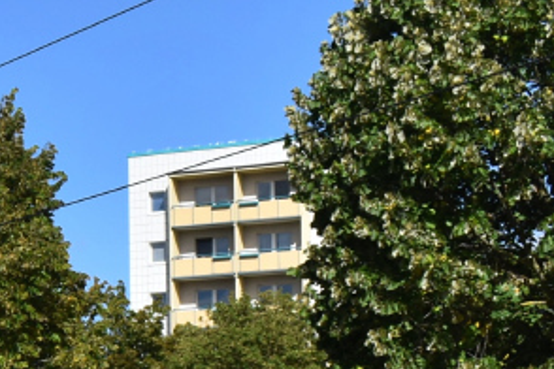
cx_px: -424
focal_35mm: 146
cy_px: 590
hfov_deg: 12.8
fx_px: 2247
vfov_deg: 9.1
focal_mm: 22
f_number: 10
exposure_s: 1/400
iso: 200
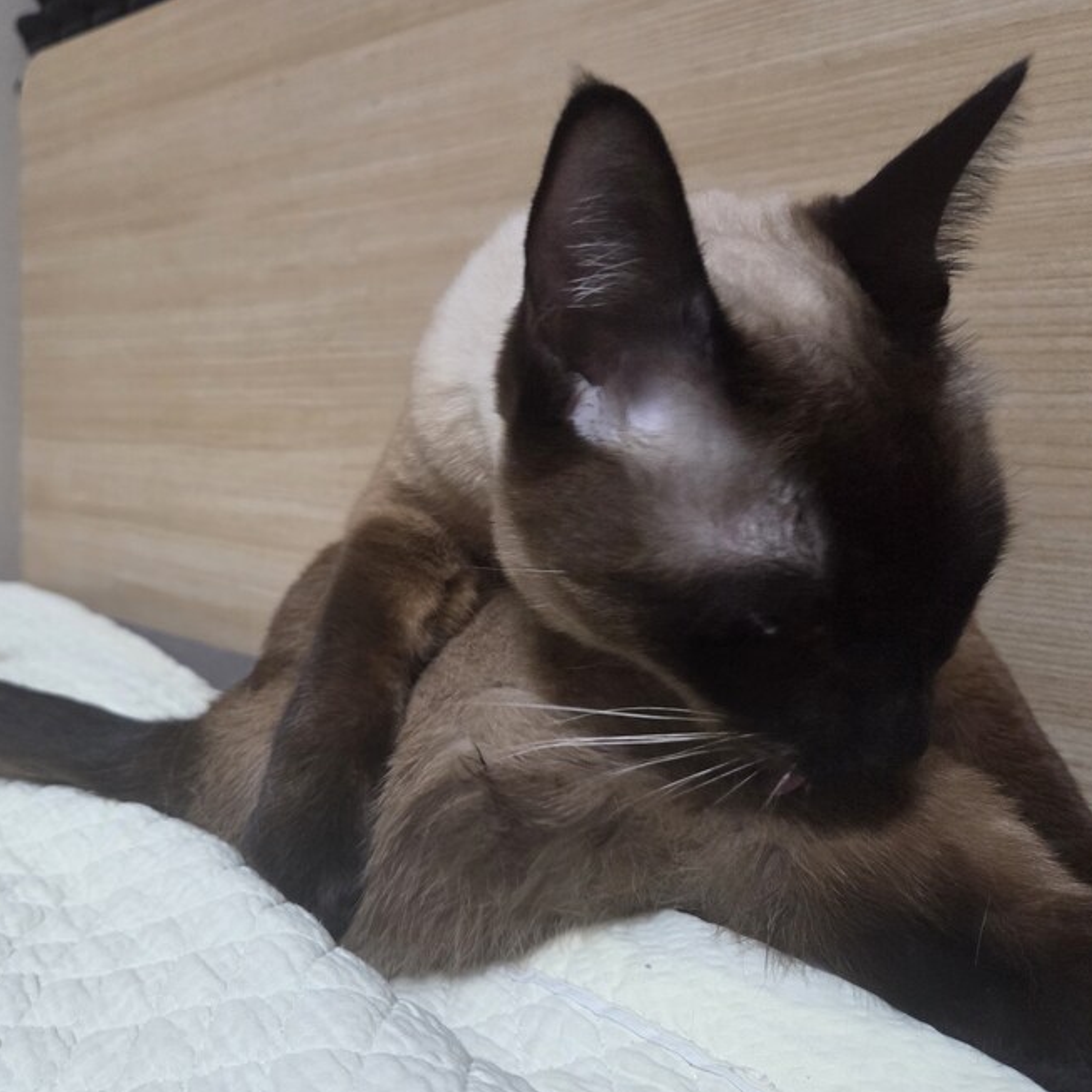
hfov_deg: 56.5
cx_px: 396
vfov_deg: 57.3
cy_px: 558
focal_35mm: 28
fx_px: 999
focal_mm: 5.4
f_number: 1.8
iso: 1000
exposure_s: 1/120
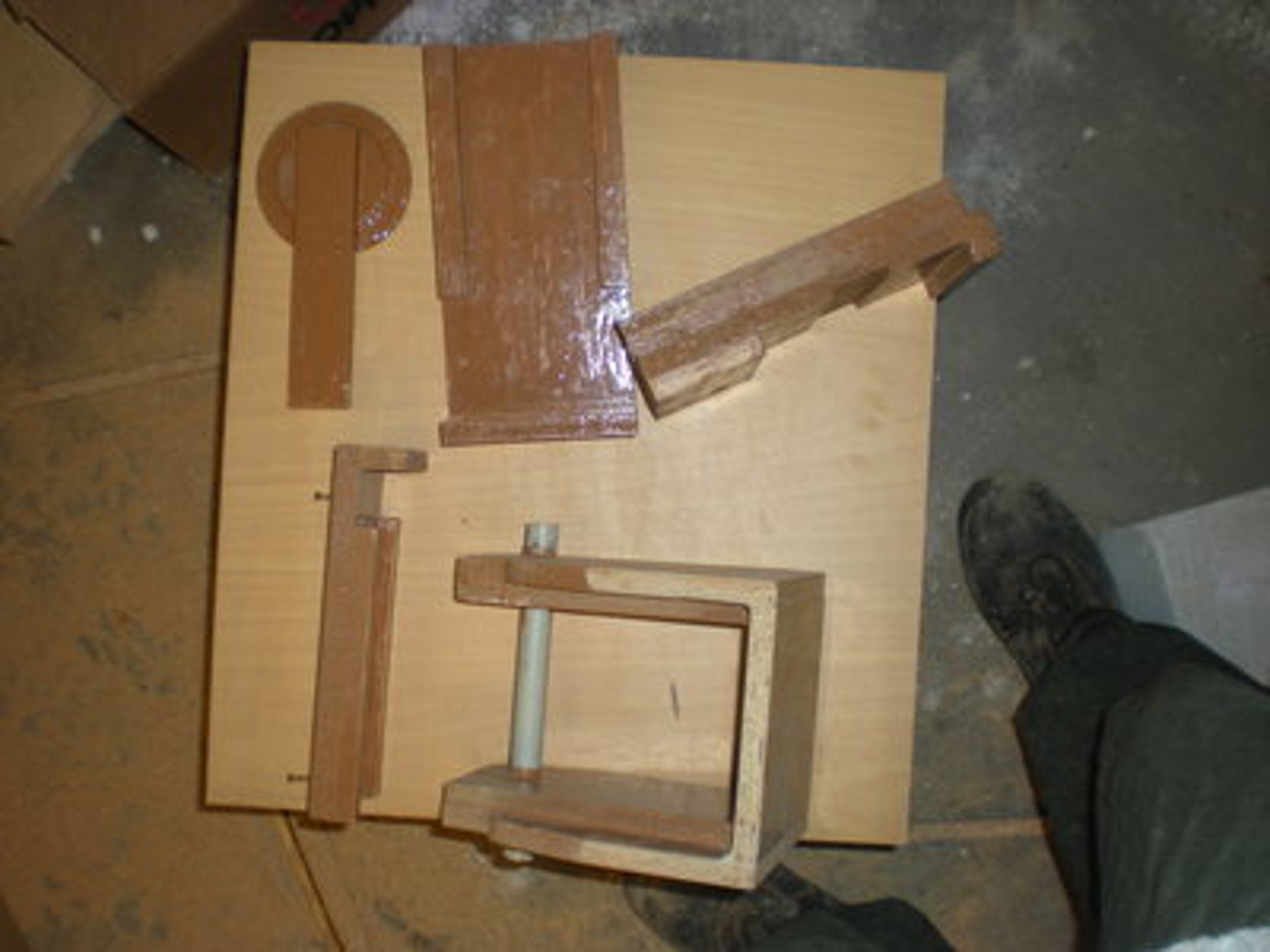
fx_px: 1394
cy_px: 476
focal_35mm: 38
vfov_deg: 37.7
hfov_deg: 49.0
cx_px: 635
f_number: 3.1
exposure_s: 1/60
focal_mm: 6.3
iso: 64
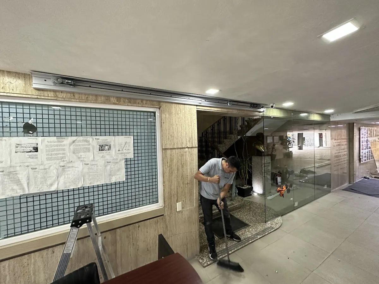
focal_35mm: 14
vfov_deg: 85.7
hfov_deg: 102.1
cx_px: 190
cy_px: 142
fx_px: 153
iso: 800
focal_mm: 2.22
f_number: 2.2
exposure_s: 1/60
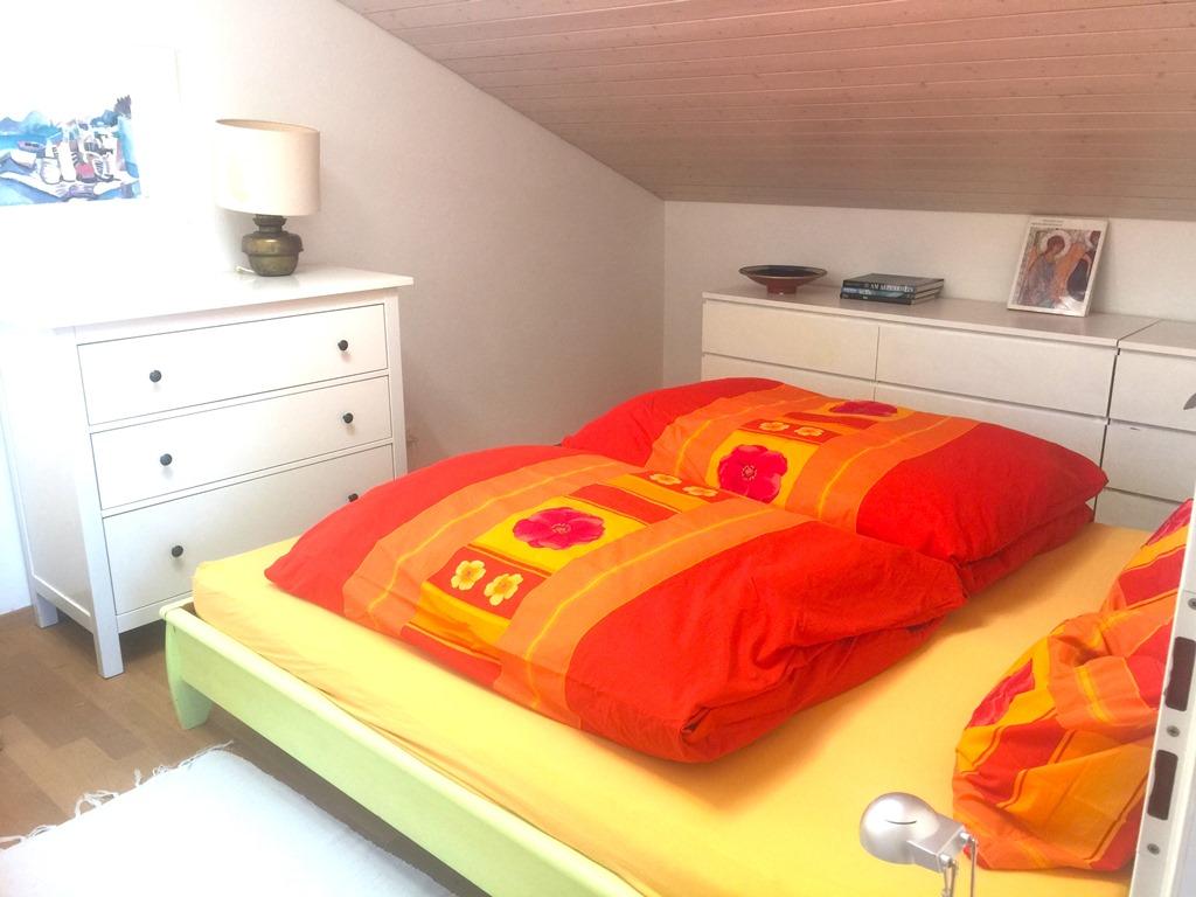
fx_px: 1002
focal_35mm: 29
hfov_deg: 61.7
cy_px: 448
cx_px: 598
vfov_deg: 48.2
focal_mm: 4.15
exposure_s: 1/33
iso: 32
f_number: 2.2
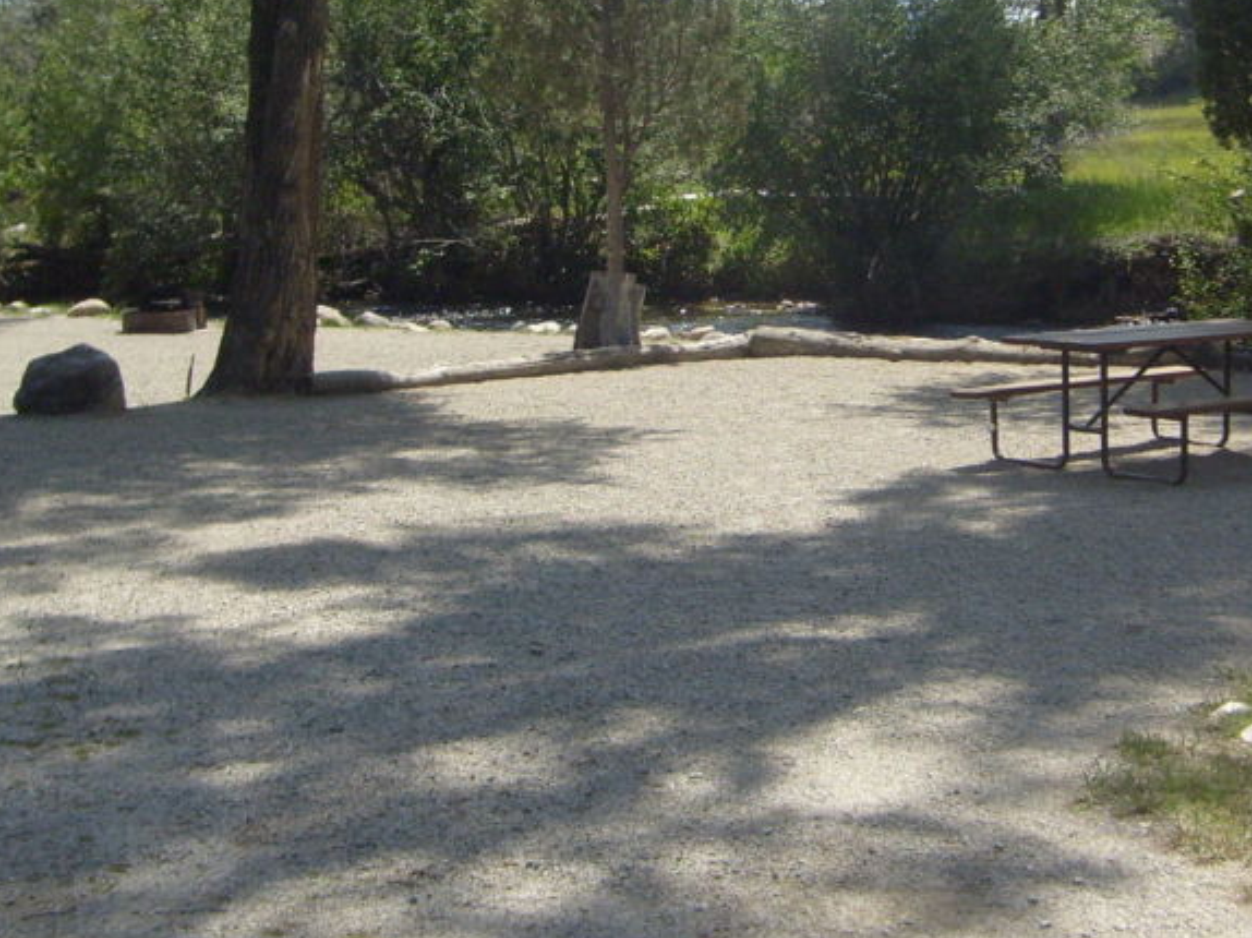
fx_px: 2205
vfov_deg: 23.8
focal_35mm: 61
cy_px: 281
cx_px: 862
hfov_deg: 31.4
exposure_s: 1/250
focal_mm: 5.8
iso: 80
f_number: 7.1
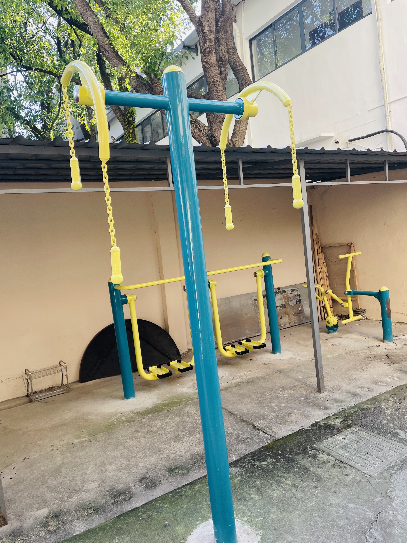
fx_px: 408
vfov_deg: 67.3
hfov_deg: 53.1
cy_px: 272
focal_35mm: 26
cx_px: 204
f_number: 1.6
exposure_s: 1/190
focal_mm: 4.2
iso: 32
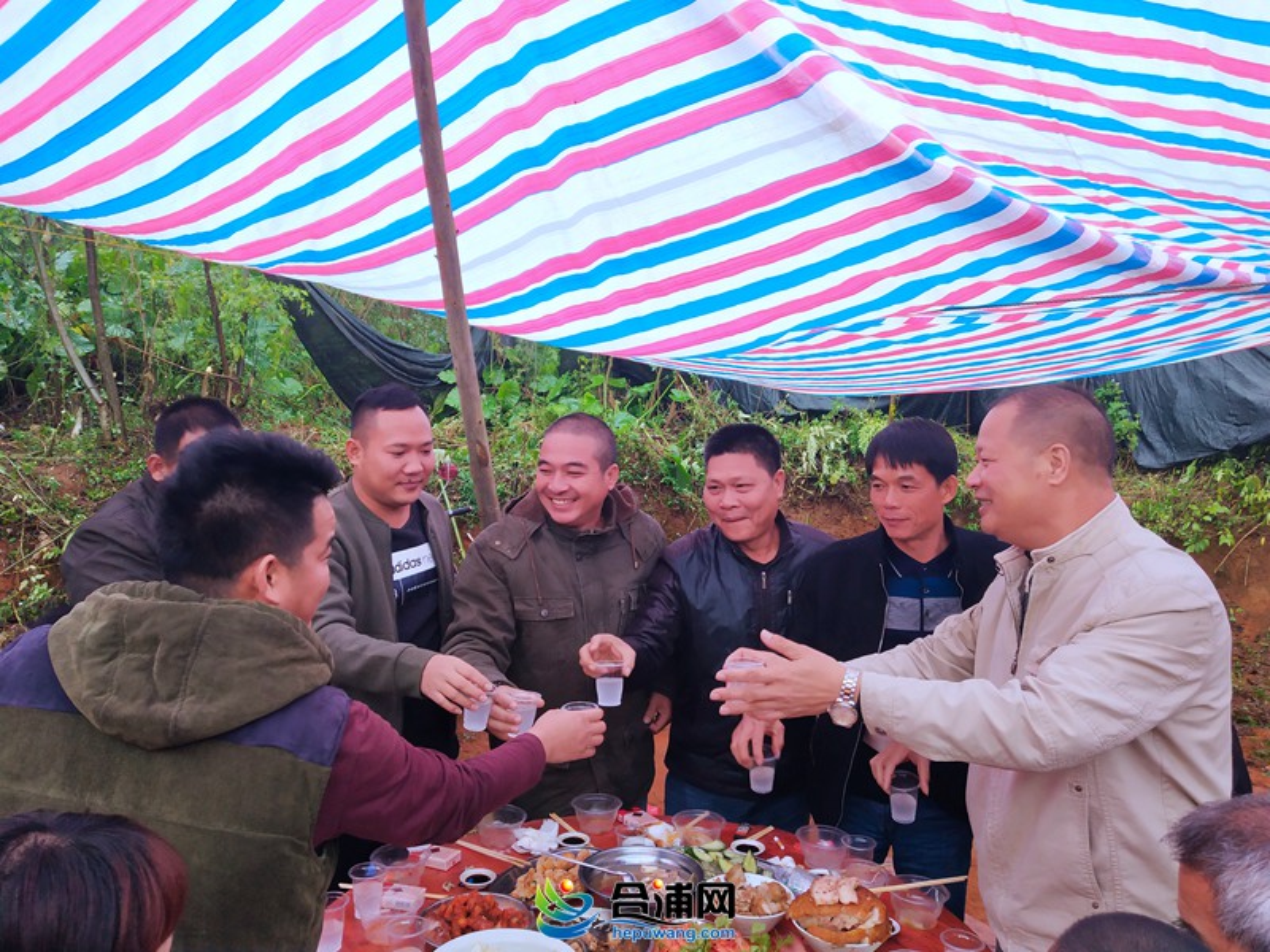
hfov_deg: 60.0
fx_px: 1101
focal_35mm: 30
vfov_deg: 46.8
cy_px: 476
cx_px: 635
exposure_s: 1/100
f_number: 1.8
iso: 129
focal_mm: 3.95
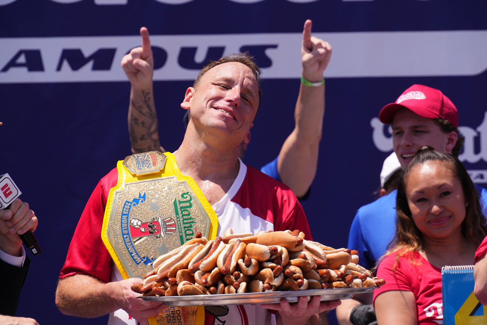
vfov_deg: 3.9
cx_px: 244
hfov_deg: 5.8
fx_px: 4816
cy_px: 162
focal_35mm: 356
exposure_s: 1/1000
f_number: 9
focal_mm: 356
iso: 400
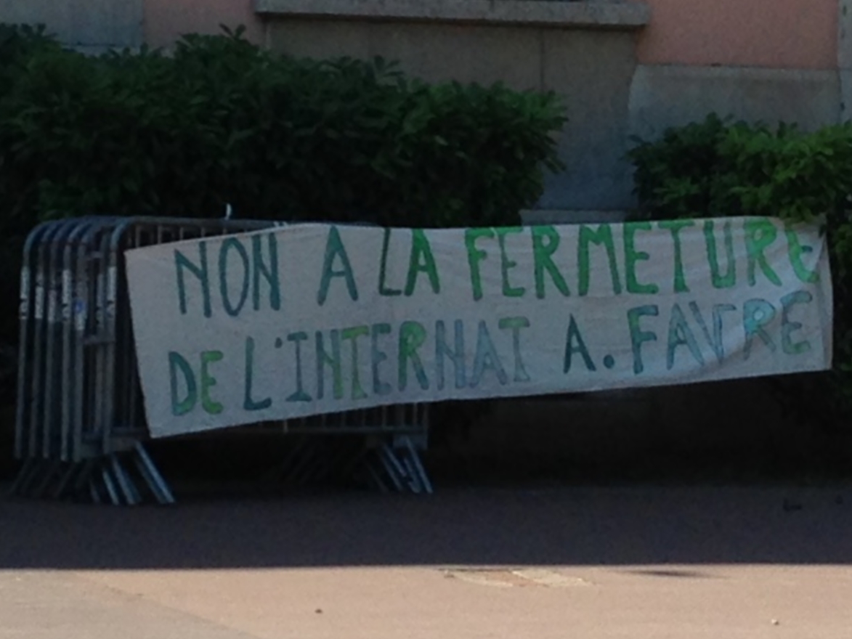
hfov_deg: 51.3
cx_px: 435
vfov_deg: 39.7
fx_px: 886
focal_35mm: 36
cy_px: 308
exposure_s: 1/1153
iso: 50
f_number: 2.4
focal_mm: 4.12
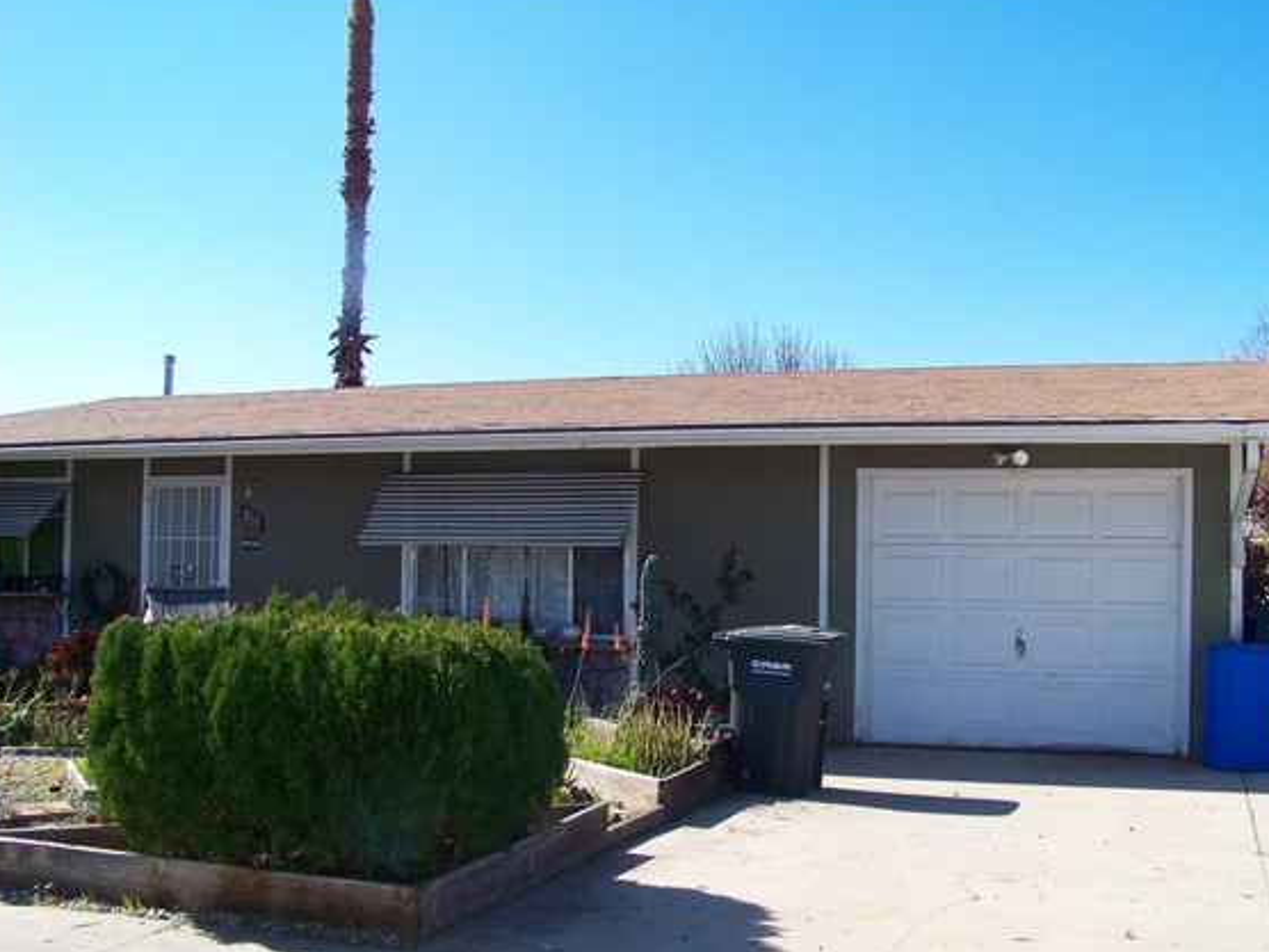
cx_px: 710
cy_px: 523
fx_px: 1393
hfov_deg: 48.9
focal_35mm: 38
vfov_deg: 37.7
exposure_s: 1/500
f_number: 3.6
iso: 64
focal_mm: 5.85
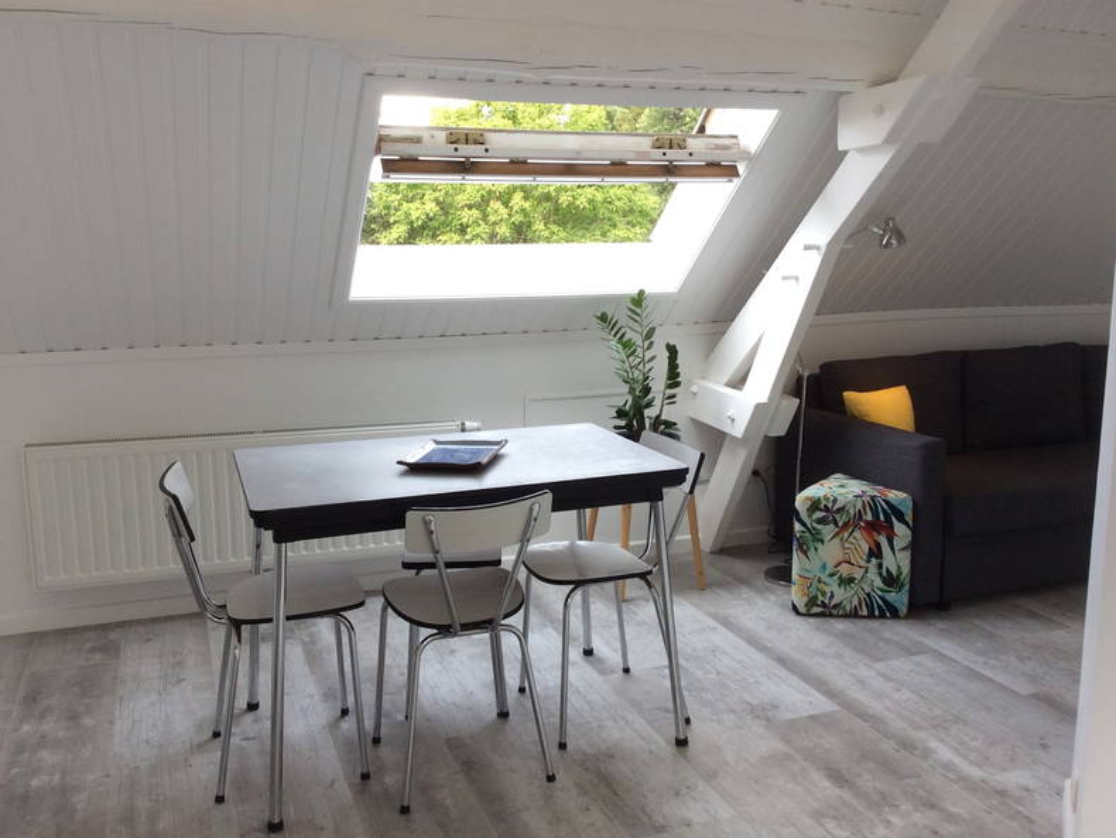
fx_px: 1032
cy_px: 419
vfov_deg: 44.2
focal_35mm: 32
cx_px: 558
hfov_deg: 56.8
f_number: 2.4
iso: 32
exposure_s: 1/100
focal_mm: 3.3
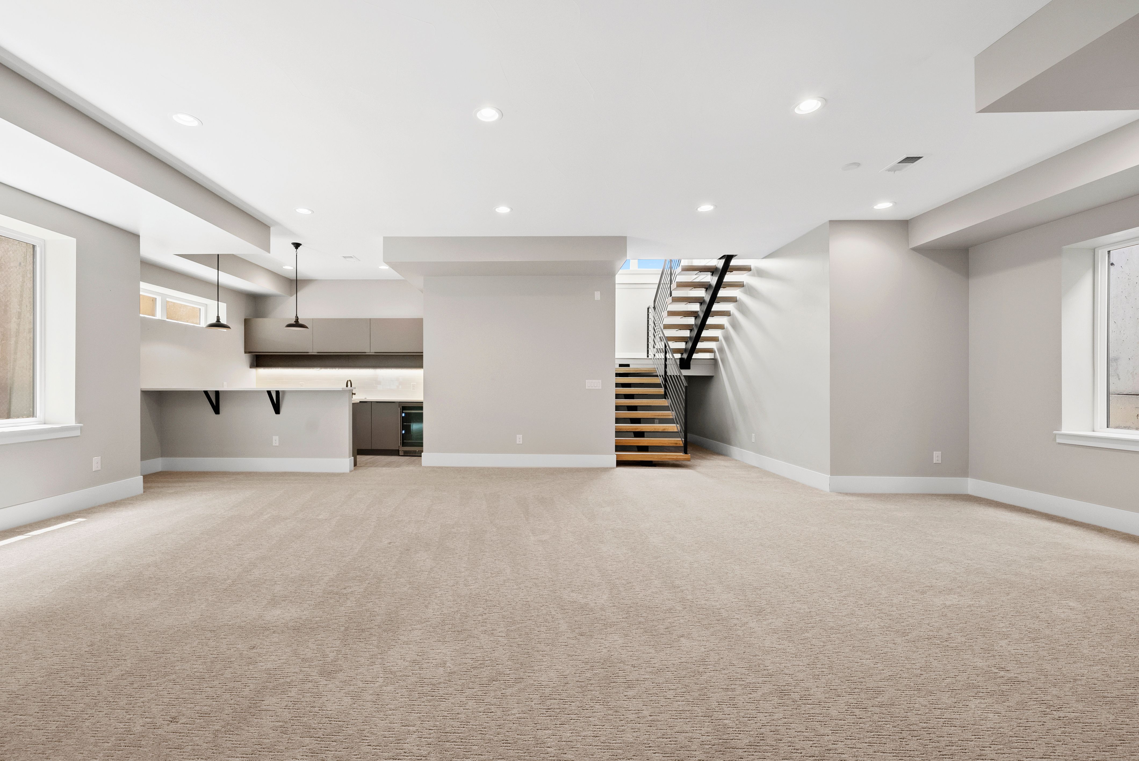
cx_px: 570
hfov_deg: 100.4
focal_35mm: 15
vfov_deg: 77.4
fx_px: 475
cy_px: 380
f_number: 8
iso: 400
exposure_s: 1/5
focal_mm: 15
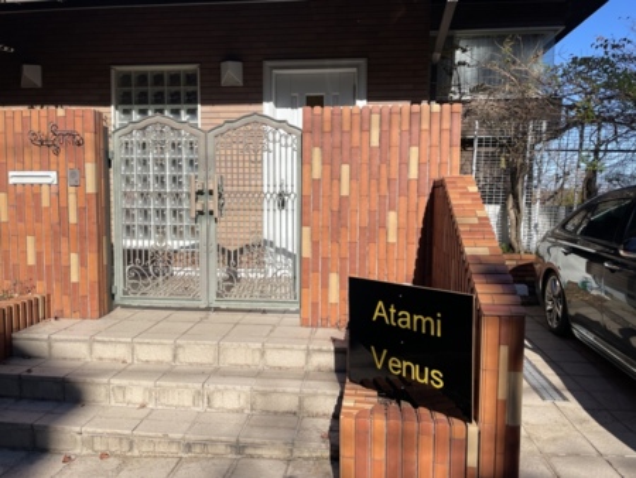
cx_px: 318
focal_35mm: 26
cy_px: 239
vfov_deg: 53.1
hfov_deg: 67.3
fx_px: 478
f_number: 1.6
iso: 32
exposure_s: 1/3205
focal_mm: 4.2
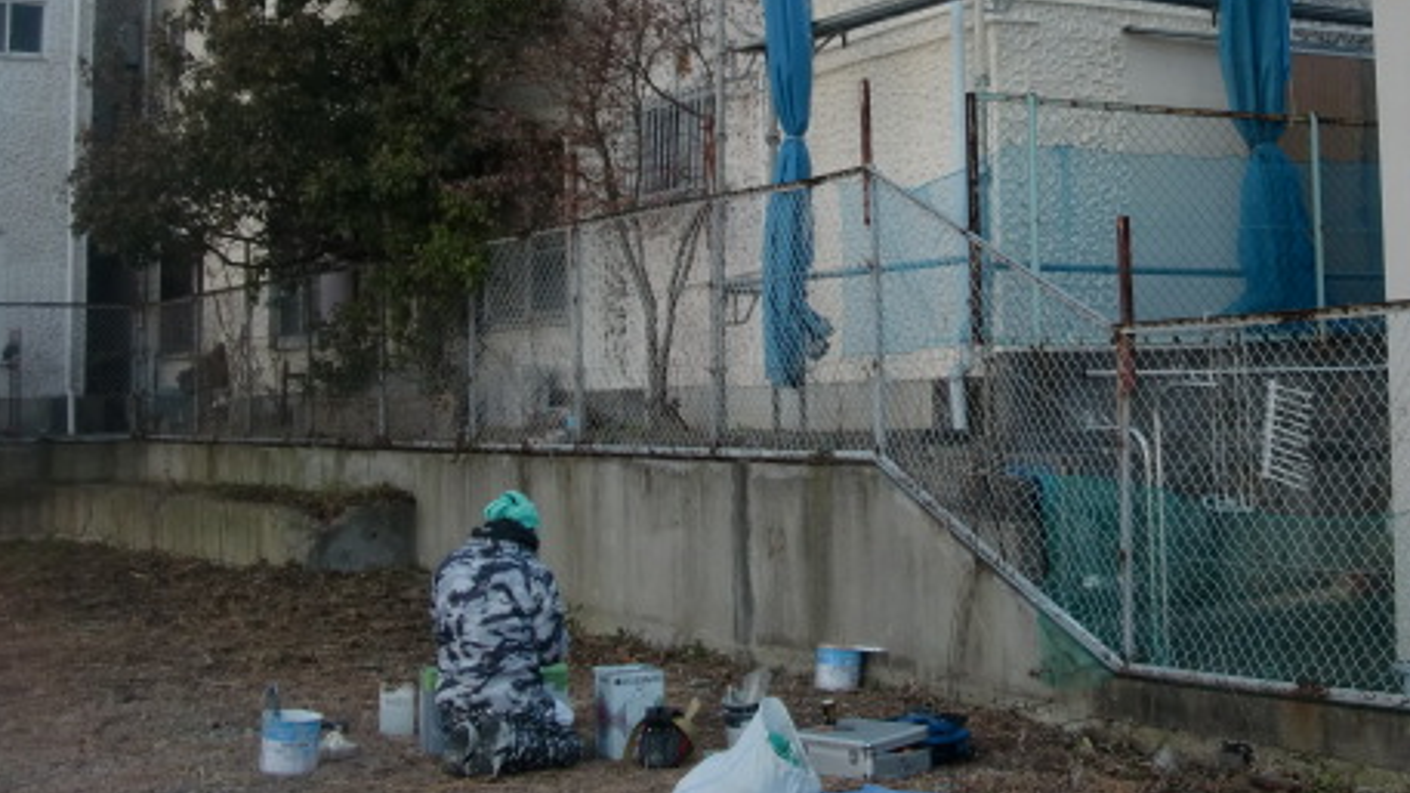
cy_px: 80
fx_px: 2168
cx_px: 969
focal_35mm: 58
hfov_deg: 35.6
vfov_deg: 20.3
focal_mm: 6.66
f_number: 3.9
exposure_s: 1/200
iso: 64
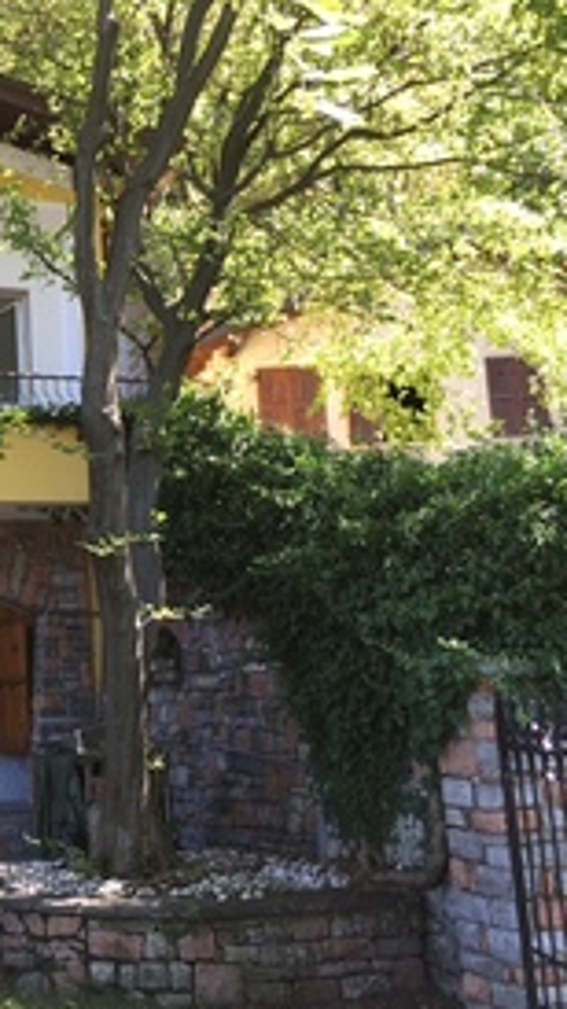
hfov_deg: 26.2
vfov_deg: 47.4
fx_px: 1150
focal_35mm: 43
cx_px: -9
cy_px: 512
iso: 32
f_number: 2.2
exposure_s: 1/100
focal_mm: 4.15
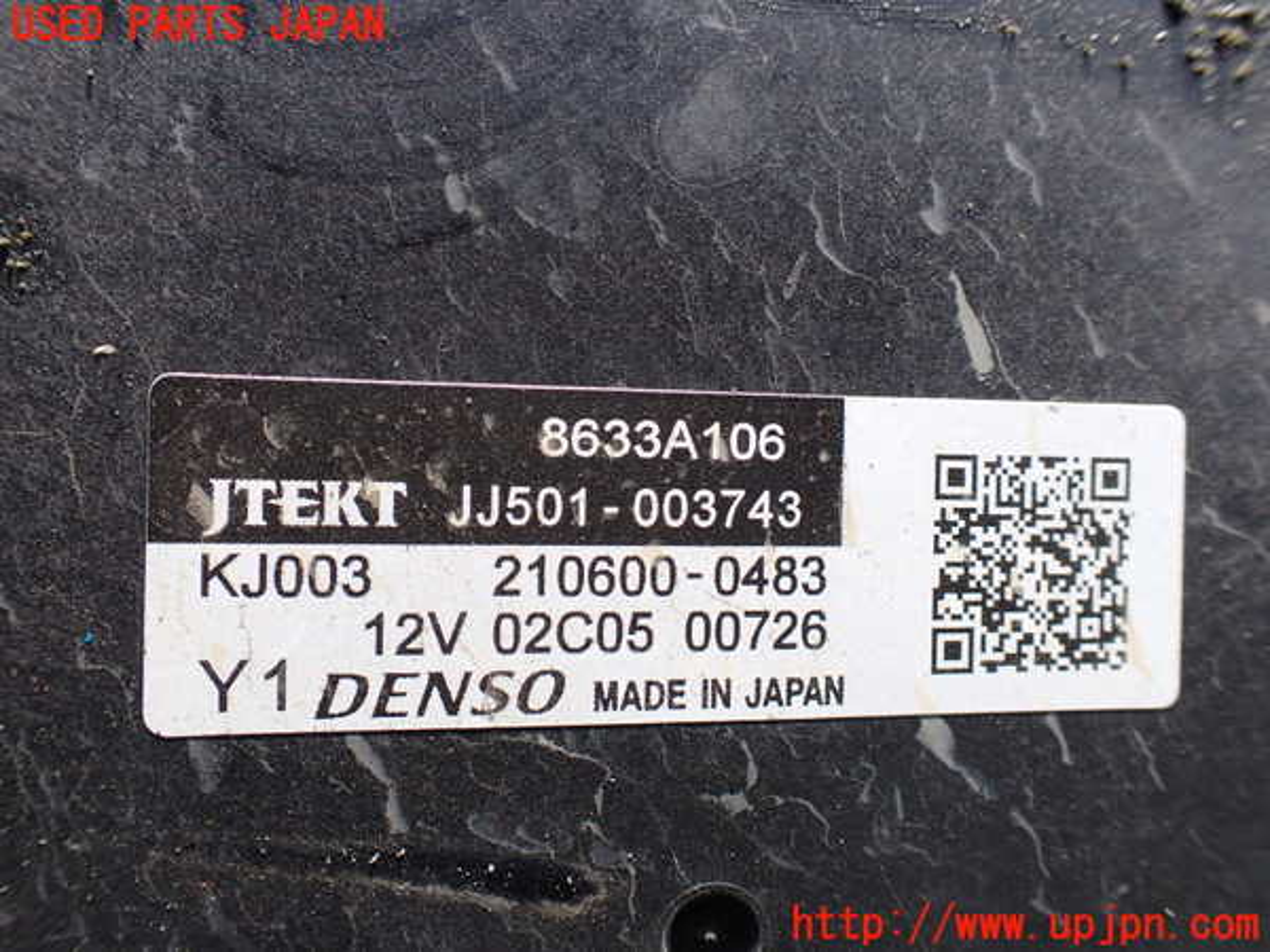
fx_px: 1101
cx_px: 635
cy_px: 476
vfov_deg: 46.8
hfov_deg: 60.0
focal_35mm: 30
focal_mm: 5.4
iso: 100
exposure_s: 1/400
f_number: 3.2
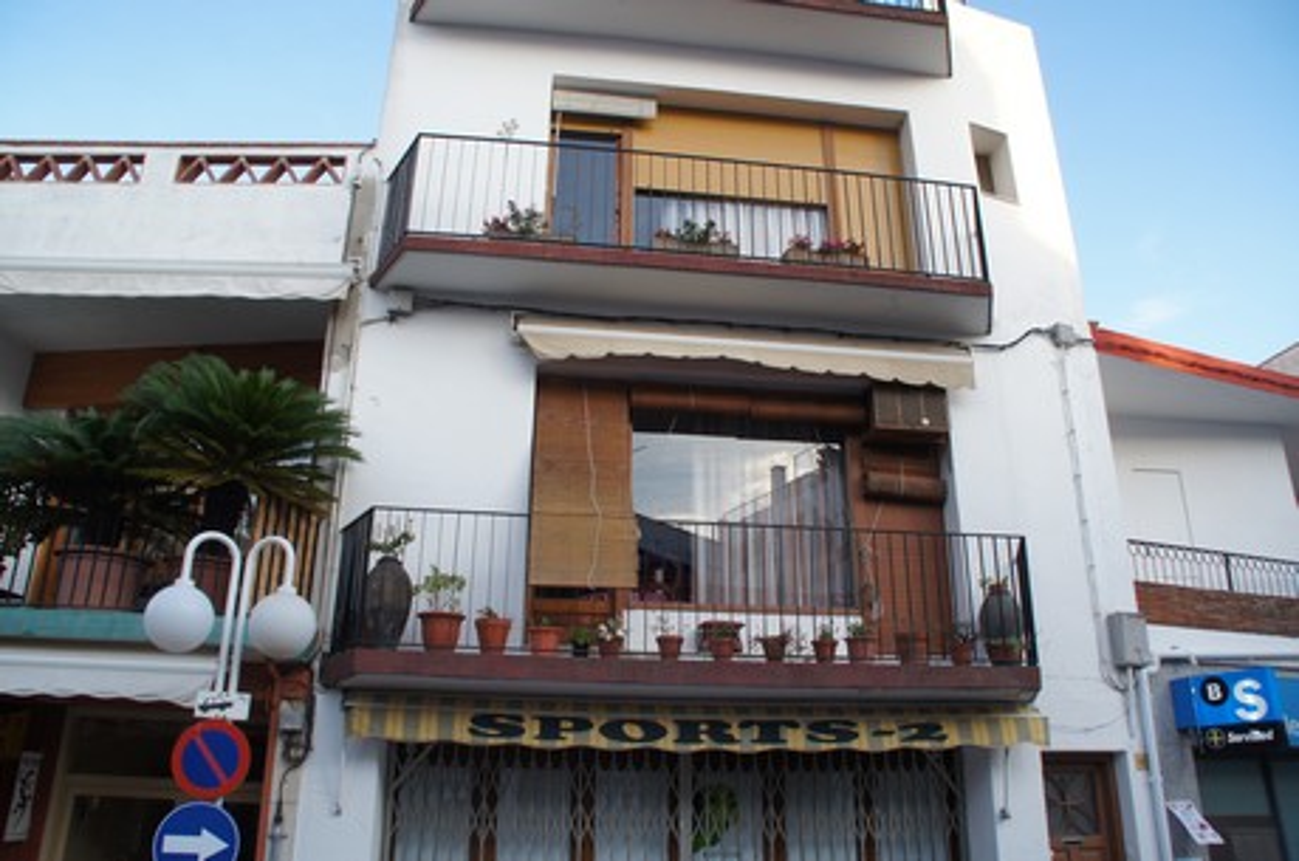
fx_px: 973
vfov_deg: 47.8
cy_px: 430
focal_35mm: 27
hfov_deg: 67.5
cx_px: 650
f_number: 5.6
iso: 100
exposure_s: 1/80
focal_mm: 18
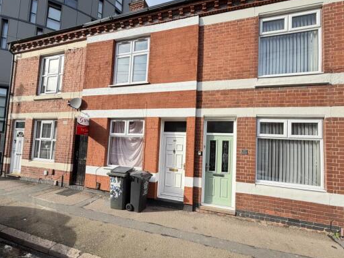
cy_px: 137
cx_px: 174
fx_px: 159
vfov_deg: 78.0
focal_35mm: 16
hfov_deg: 94.5
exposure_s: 1/502
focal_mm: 2.22
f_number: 2.2
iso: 50
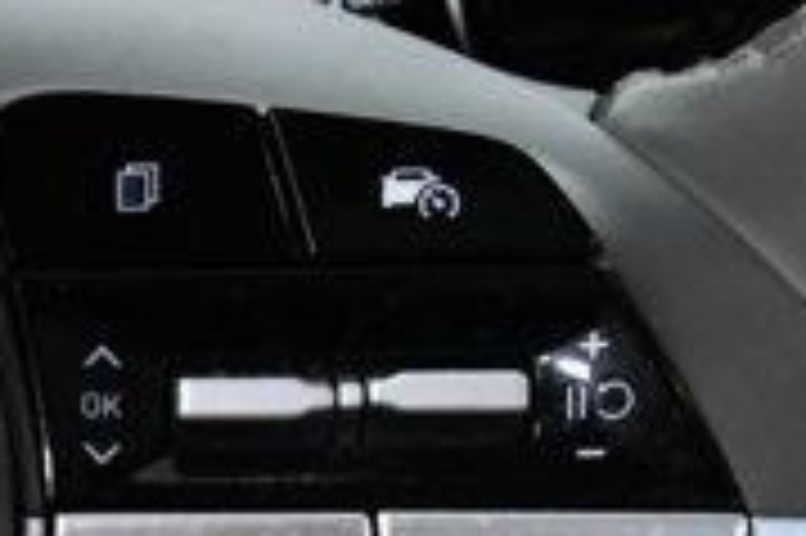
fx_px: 4608
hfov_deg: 9.3
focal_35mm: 206
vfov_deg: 6.5
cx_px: -892
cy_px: 1027
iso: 2500
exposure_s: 1/125
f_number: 5.6
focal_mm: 24
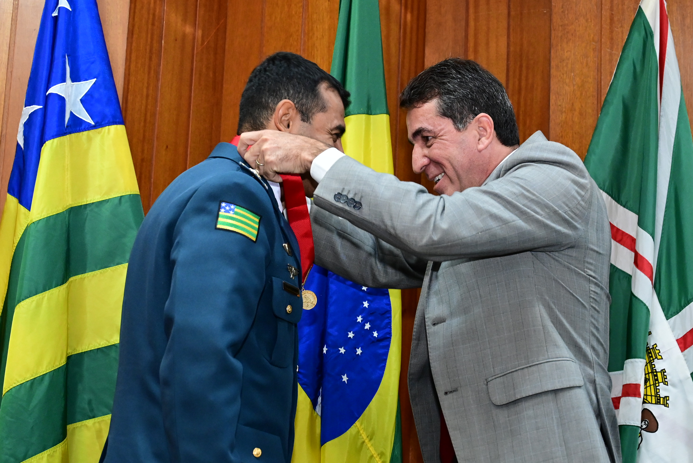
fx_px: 1349
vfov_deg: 19.5
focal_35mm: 70
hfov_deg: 28.8
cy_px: 232
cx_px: 346
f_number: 4.5
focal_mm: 47
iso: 4000
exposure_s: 1/125
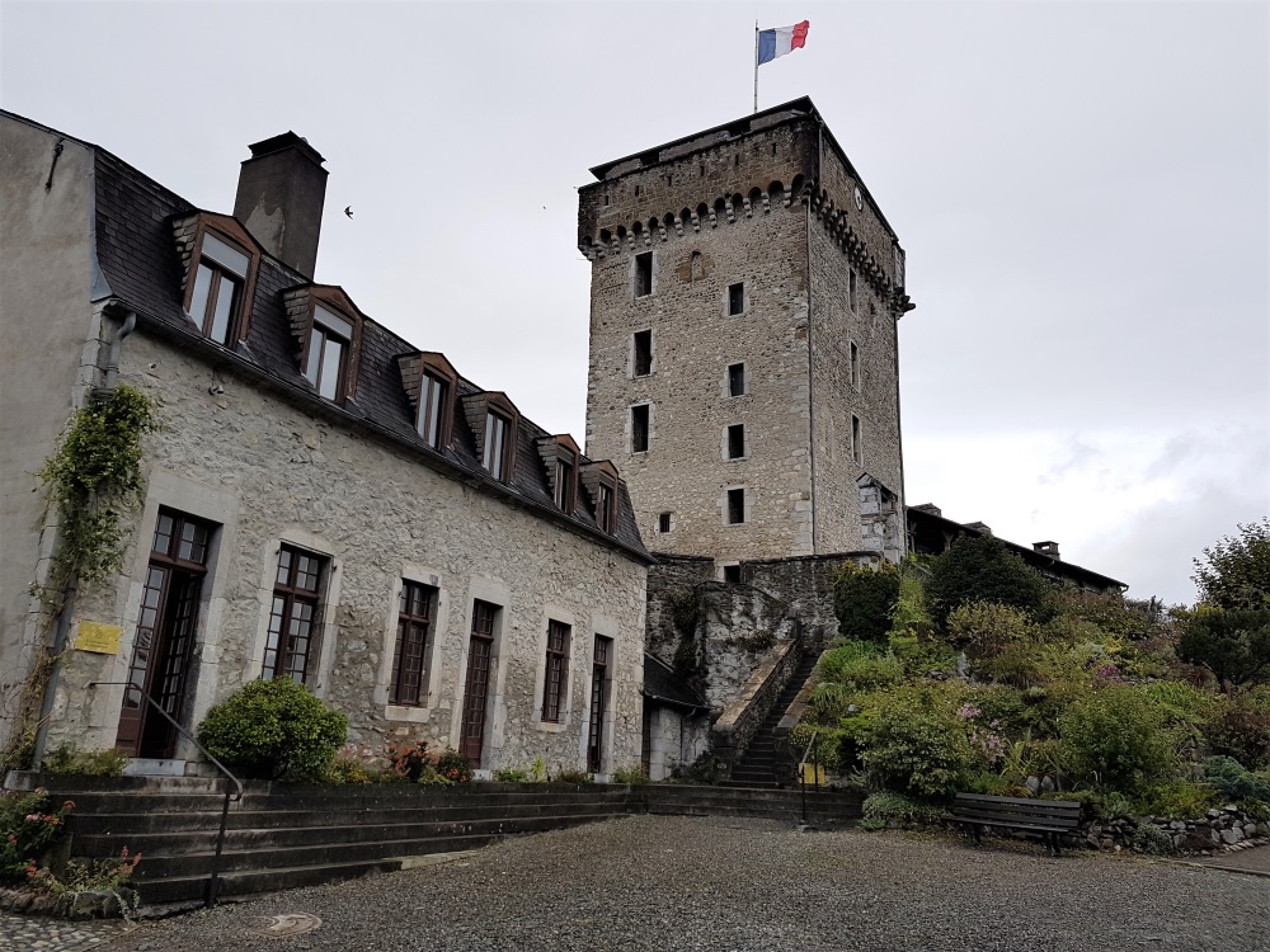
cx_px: 635
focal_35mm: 26
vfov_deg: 53.1
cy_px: 476
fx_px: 954
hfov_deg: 67.3
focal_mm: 4.2
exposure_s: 1/1356
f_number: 1.7
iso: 40
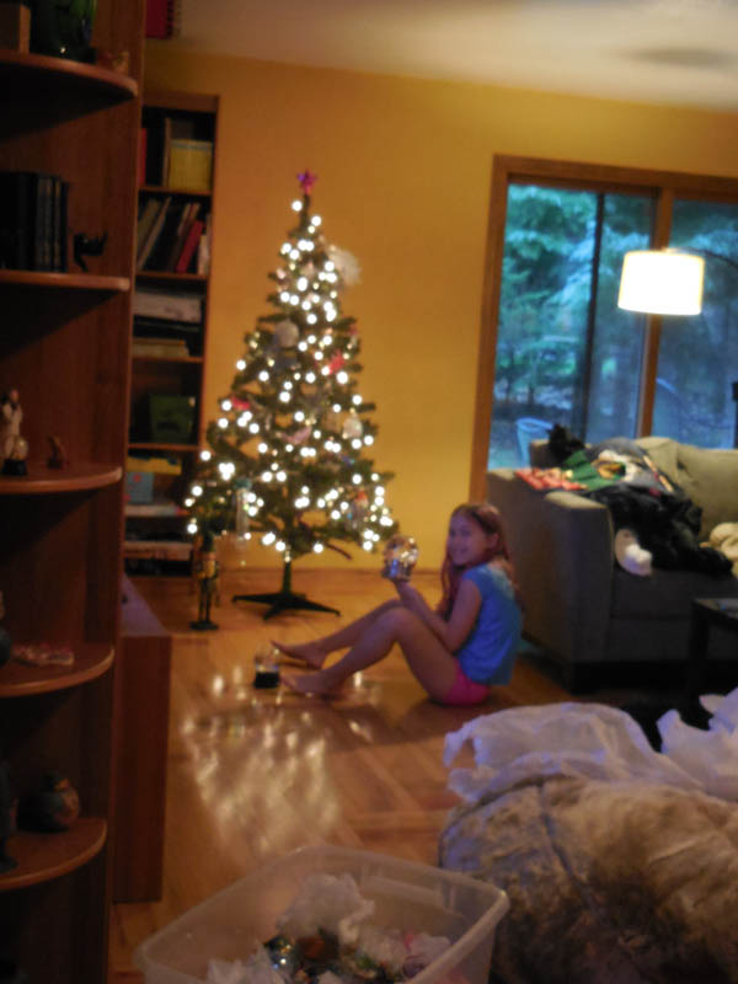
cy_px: 492
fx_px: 1478
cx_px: 369
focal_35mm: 52
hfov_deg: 28.0
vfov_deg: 36.8
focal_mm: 9.4
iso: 720
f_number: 4.3
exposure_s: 1/8
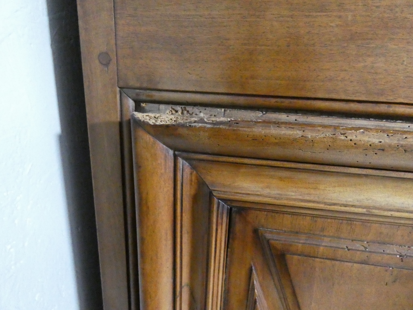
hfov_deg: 81.7
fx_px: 239
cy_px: 155
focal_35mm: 20
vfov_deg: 66.0
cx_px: 206
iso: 3200
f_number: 2.8
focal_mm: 3.6
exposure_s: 1/60
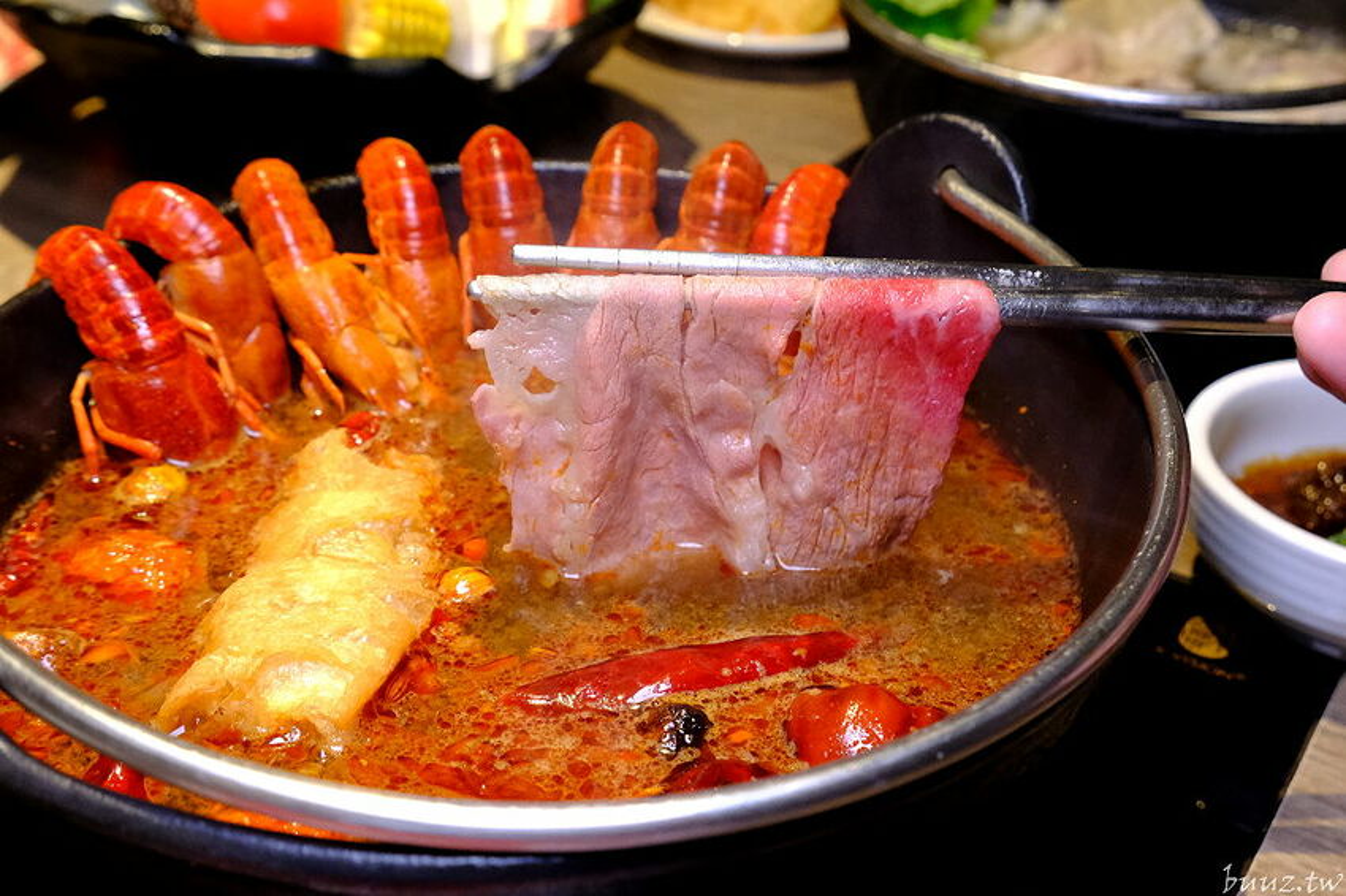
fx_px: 1159
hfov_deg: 60.3
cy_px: 448
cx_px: 673
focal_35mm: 31
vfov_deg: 42.3
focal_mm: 20.5
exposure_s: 1/160
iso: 3200
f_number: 6.4
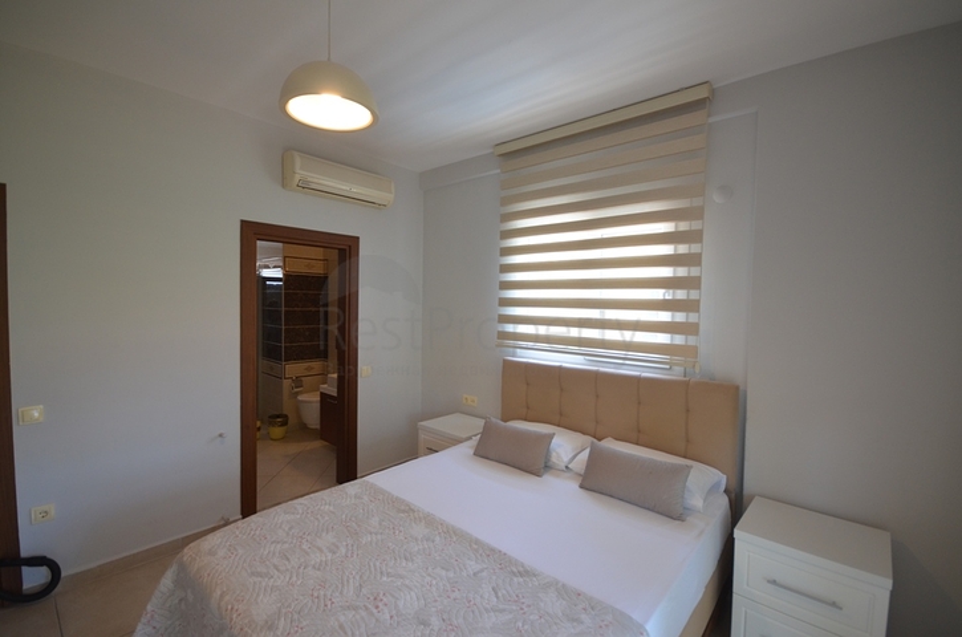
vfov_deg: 77.1
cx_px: 481
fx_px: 400
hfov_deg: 100.5
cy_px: 318
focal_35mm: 15
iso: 400
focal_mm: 10
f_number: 4.5
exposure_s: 1/80
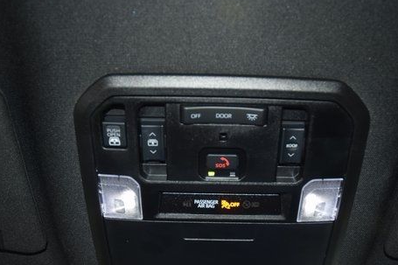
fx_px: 420
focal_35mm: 38
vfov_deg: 34.9
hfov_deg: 50.6
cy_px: 165
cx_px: 221
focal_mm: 18
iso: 720
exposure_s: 1/40
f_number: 3.5
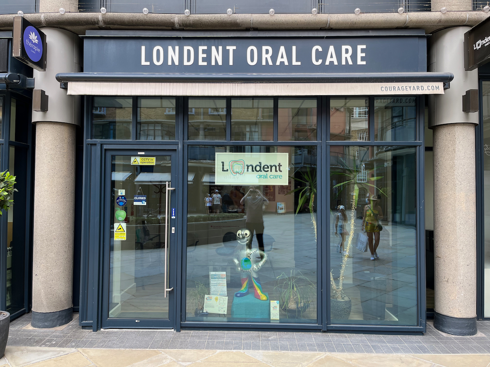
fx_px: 368
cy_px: 184
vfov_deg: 53.1
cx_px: 245
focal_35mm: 26
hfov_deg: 67.3
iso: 40
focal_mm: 5.1
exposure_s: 1/238
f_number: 1.6
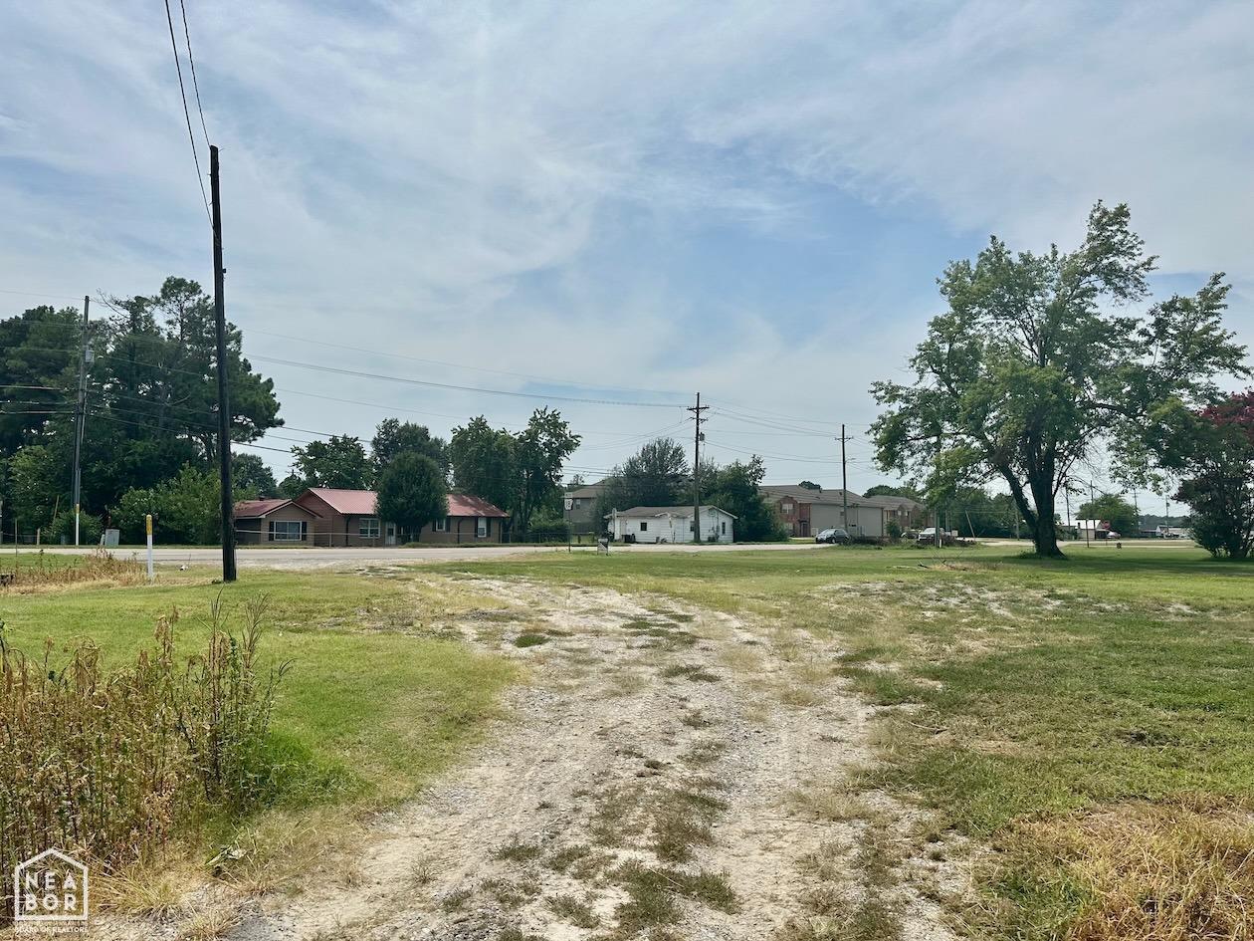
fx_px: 869
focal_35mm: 24
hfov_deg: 71.6
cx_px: 627
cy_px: 470
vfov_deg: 56.8
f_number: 1.78
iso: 80
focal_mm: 6.86
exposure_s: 1/10753
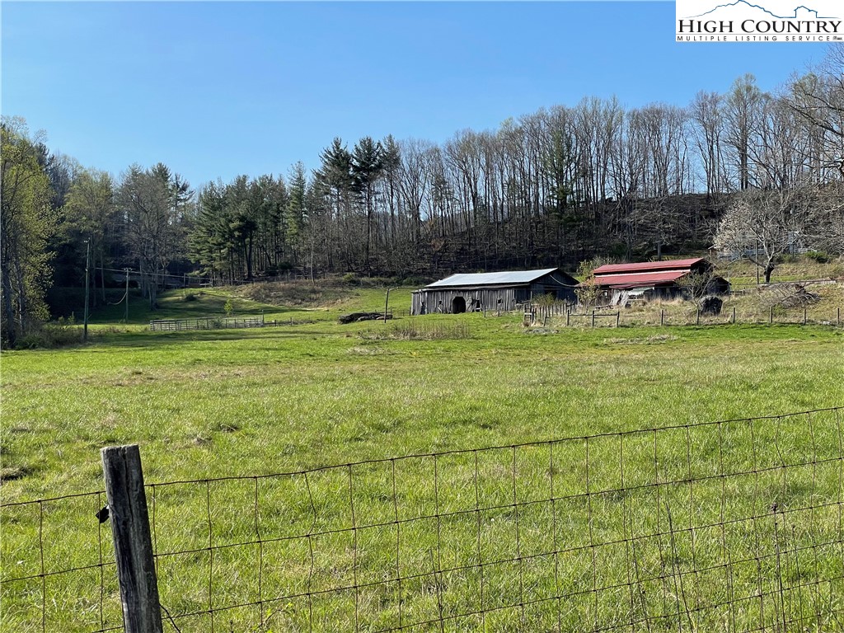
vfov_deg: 28.0
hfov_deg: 36.8
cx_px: 422
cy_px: 316
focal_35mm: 52
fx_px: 1268
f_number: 2
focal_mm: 6
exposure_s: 1/1410
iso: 25
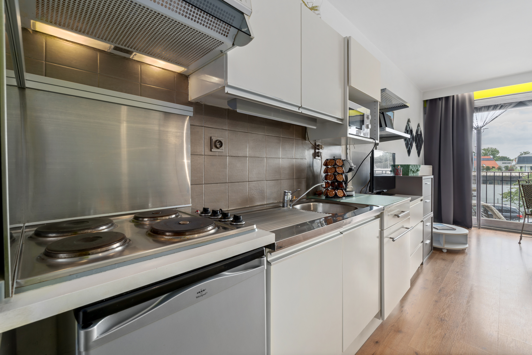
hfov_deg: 96.7
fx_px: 236
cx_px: 266
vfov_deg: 73.7
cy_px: 178
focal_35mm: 16
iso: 200
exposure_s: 1.3
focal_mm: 16
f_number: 11
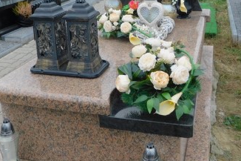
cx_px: 116
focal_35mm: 47
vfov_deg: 27.4
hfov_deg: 41.9
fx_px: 314
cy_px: 10
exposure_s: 1/160
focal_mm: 4
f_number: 3
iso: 125
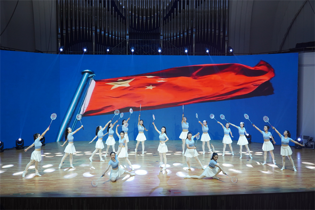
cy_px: 105
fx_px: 420
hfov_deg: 41.1
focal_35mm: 48
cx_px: 158
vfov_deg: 28.0
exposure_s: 1/60
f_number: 4.5
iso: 500
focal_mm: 32
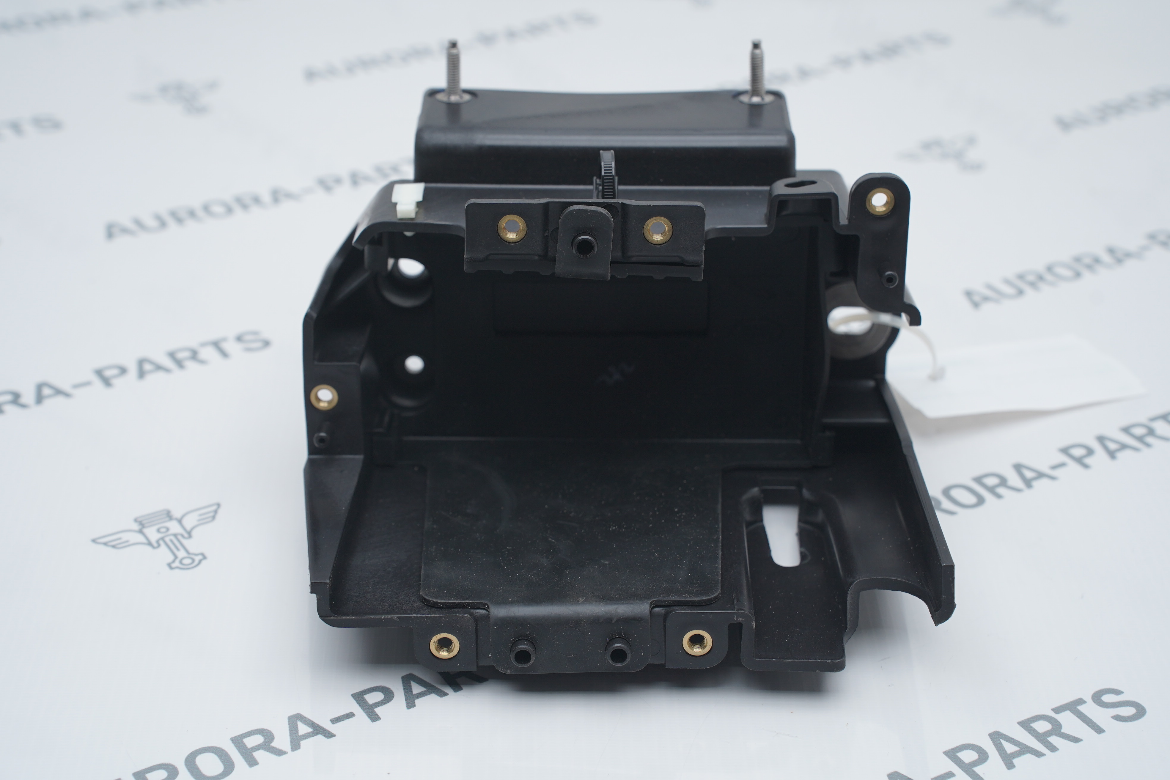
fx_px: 2242
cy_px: 390
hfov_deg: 29.2
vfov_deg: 19.7
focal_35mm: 69
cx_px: 585
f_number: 6.3
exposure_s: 1/160
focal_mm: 69
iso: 500
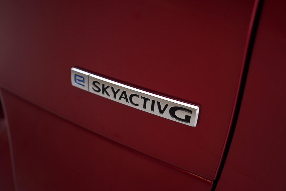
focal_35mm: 36
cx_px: 143
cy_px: 96
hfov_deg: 53.1
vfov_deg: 36.9
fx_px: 286
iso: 125
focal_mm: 24
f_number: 3.2
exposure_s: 1/50
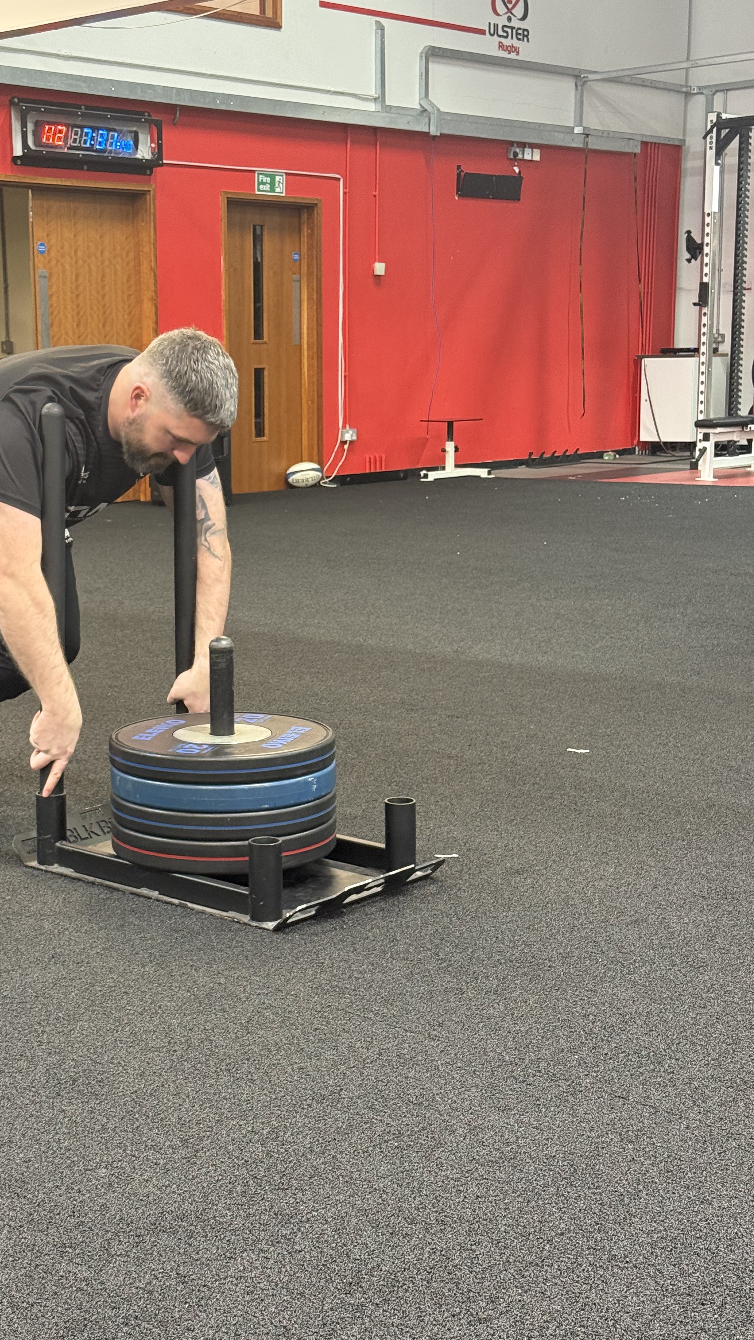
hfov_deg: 22.5
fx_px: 1884
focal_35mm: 53
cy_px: 662
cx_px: 245
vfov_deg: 39.2
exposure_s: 1/50
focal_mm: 6.76
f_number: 1.78
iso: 250
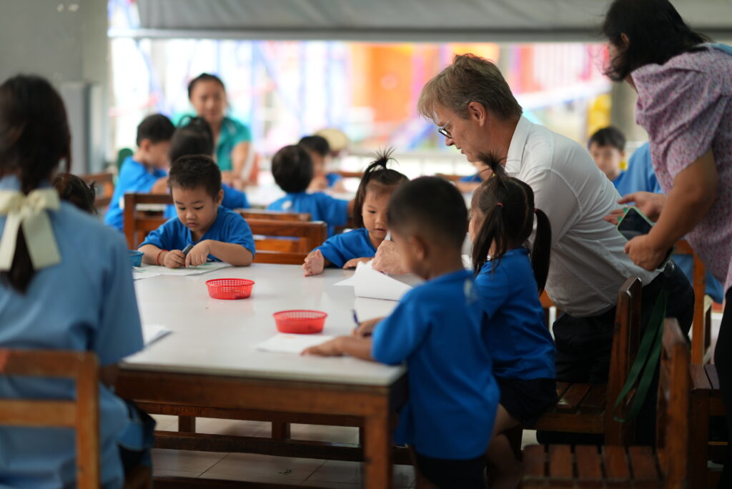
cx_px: 366
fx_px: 1729
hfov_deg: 23.9
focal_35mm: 85
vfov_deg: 16.1
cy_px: 244
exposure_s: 1/100
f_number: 1.4
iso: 100
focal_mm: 85
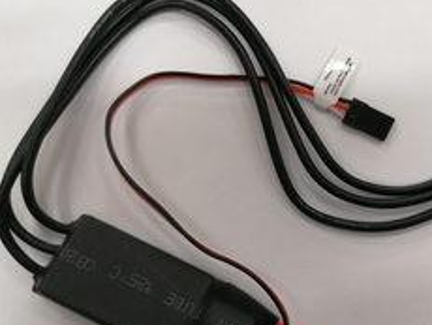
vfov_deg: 35.2
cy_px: 178
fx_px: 512
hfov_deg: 44.9
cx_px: 297
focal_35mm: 41
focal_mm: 4.75
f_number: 1.8
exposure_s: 1/33.3
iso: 200
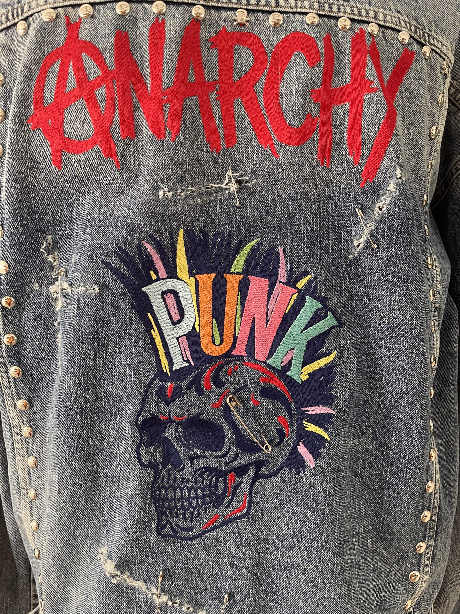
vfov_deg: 69.4
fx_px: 443
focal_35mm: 25
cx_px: 230
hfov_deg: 54.9
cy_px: 307
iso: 640
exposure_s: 1/37
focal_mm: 5.1
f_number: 1.6
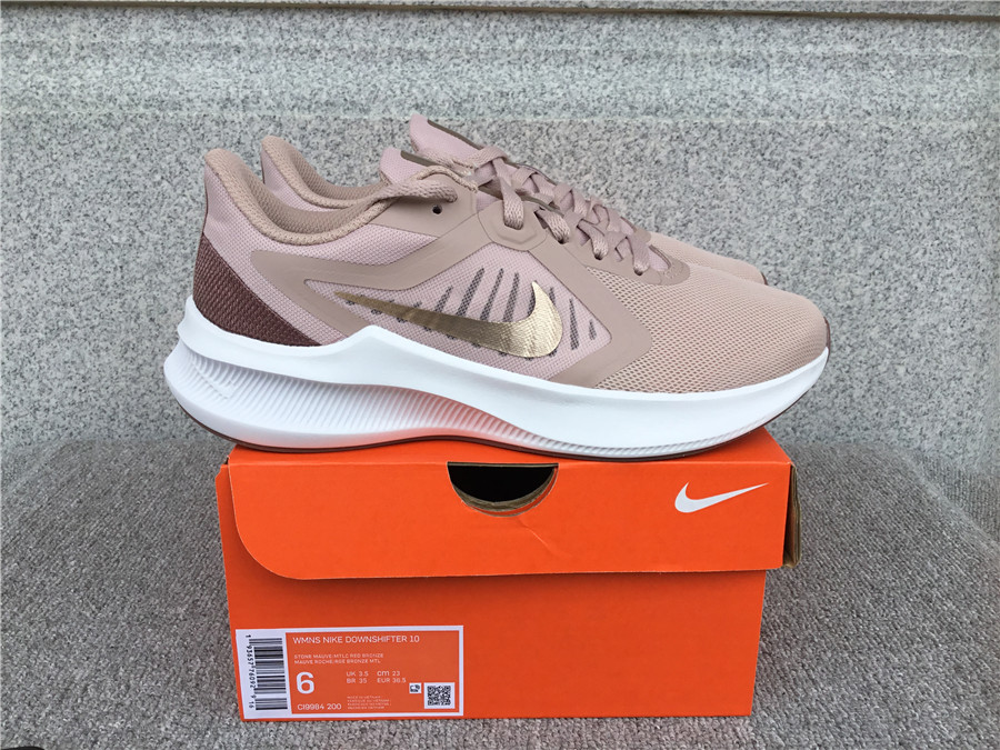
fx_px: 896
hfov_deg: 58.4
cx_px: 500
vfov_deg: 45.4
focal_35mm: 31
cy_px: 375
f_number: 2.4
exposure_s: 1/390
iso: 25
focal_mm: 3.3
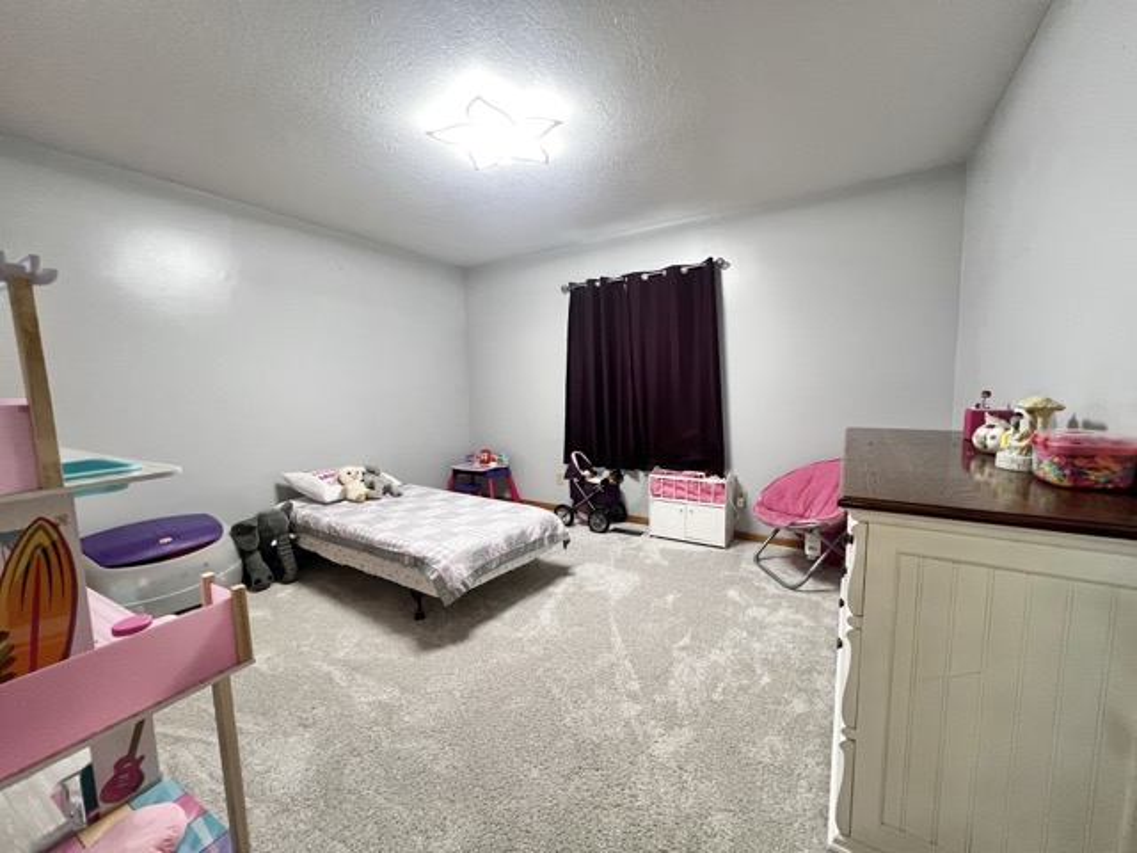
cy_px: 426
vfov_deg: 89.9
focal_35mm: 13
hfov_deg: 106.2
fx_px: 427
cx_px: 568
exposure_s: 1/60
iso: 250
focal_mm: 1.57
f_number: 1.8
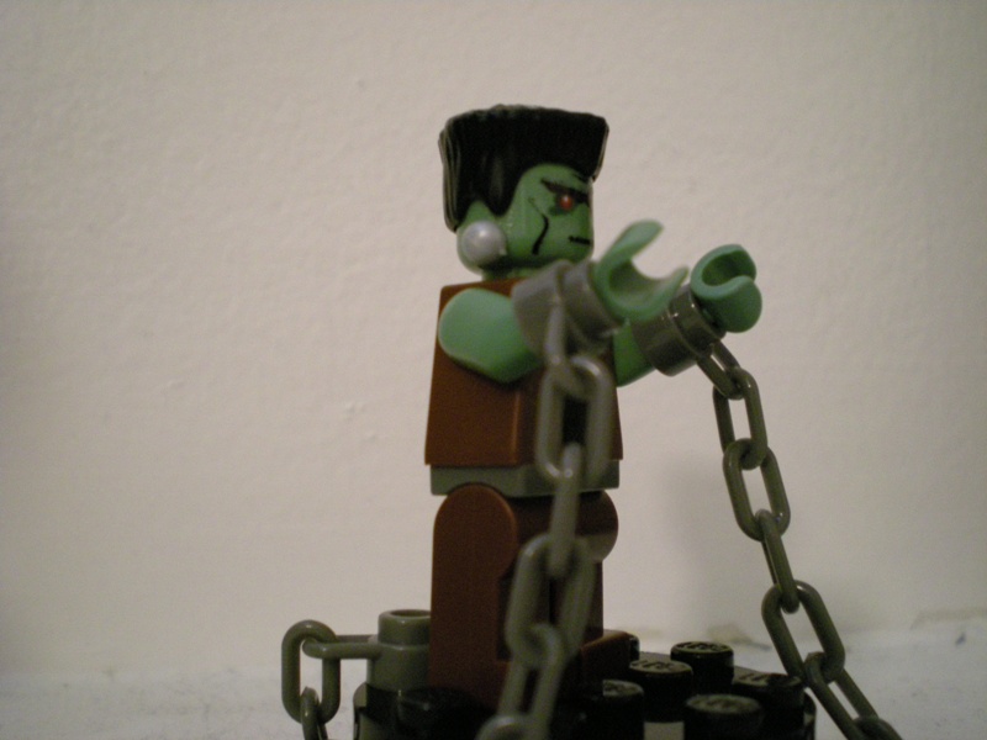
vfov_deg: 37.7
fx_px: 1083
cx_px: 494
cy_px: 370
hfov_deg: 49.0
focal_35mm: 38
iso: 428
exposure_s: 1/8
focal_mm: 6.3
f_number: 3.1
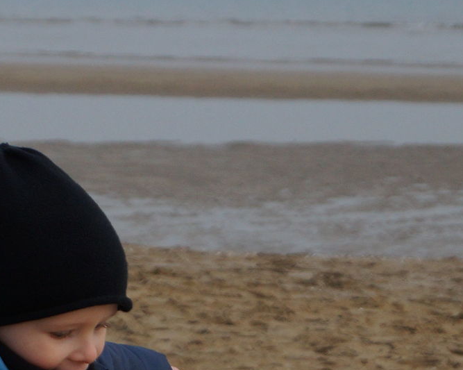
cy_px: 550
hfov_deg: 6.9
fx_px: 3817
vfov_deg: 5.5
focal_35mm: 279
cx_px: 106
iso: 400
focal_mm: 55
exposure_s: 1/1600
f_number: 5.6
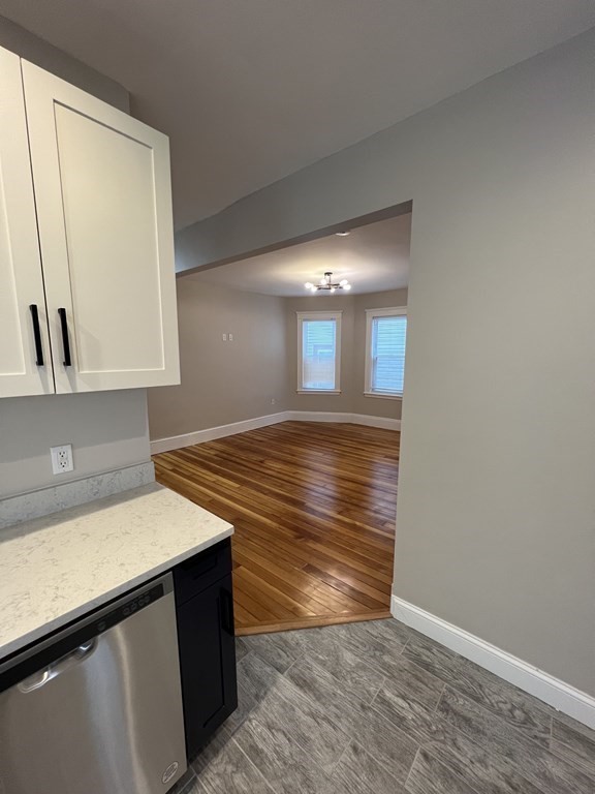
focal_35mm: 13
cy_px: 397
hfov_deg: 89.9
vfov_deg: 106.2
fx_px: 298
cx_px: 298
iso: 200
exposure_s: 1/120
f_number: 1.8
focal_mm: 1.57
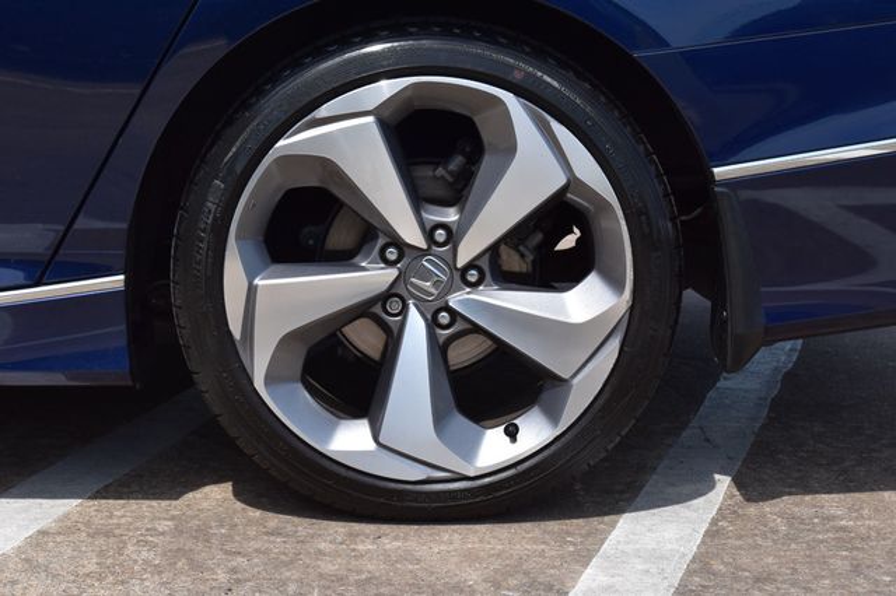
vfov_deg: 18.9
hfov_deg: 28.1
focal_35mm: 72
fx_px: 1791
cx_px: 448
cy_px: 298
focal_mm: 48
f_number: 11
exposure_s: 1/500
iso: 400
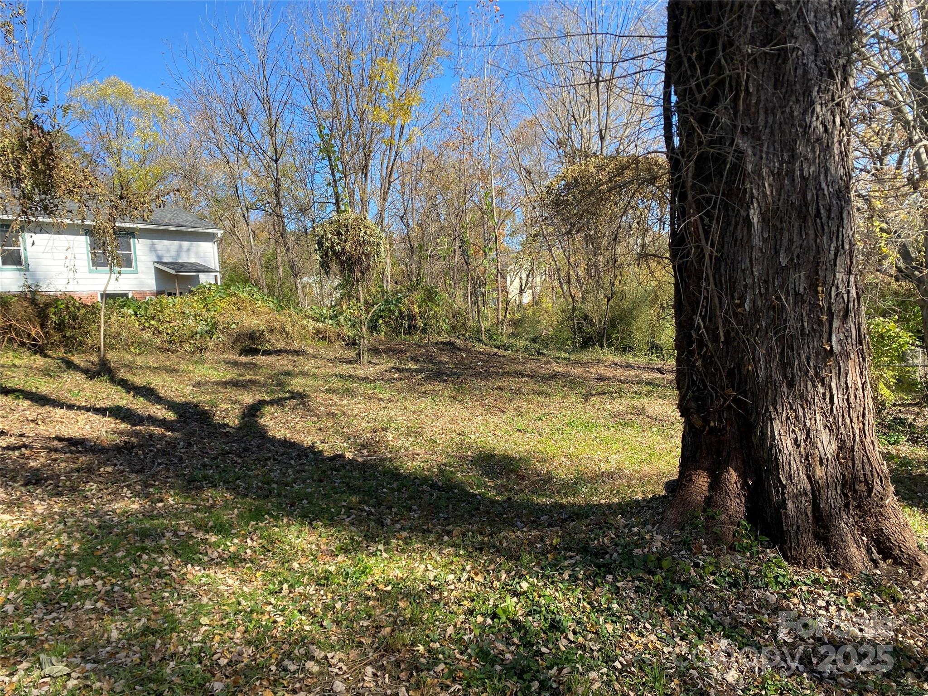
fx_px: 697
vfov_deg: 53.1
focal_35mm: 26
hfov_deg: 67.3
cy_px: 348
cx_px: 464
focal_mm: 4.25
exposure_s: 1/973
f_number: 1.8
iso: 32
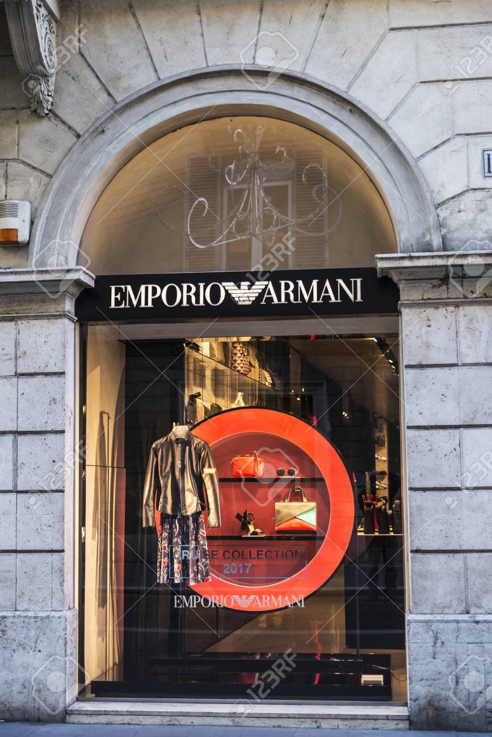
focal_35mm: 50
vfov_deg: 39.6
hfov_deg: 27.0
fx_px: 1025
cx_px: 246
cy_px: 368
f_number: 4
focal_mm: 50
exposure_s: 1/60
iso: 200
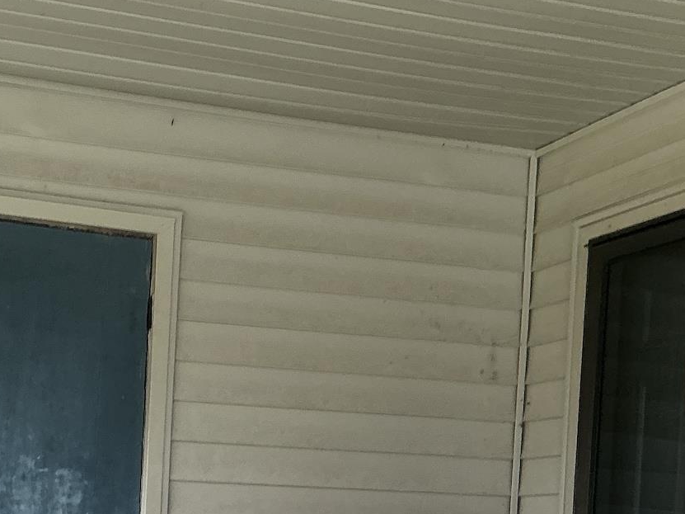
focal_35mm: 69
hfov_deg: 27.4
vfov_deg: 20.1
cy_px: 598
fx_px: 1365
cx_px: 108
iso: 40
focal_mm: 3
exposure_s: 1/122
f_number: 1.8
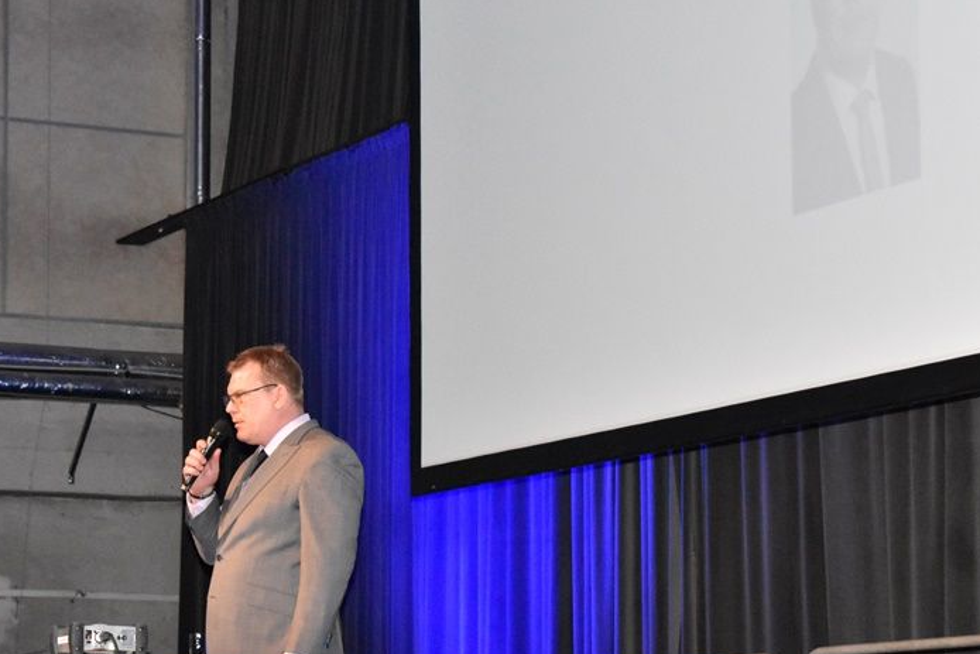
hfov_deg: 16.8
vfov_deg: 11.3
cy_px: 362
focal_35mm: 122
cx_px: 480
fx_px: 3314
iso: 6400
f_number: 8
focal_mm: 55
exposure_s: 1/100
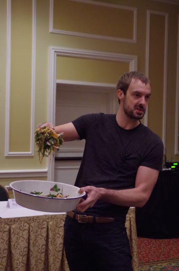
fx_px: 449
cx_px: 90
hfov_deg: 22.5
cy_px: 136
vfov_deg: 33.5
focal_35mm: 60
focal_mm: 40
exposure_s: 1/80
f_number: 5.6
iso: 6400
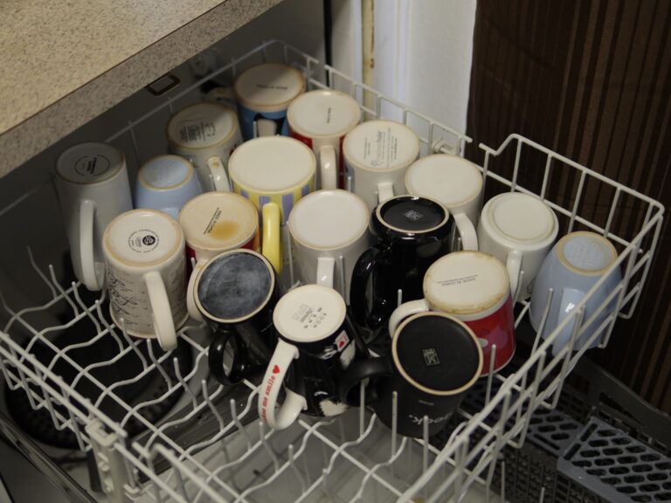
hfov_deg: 38.2
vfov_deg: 29.1
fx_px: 969
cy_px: 252
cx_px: 336
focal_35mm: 50
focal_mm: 25
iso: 400
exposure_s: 1/60
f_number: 1.4
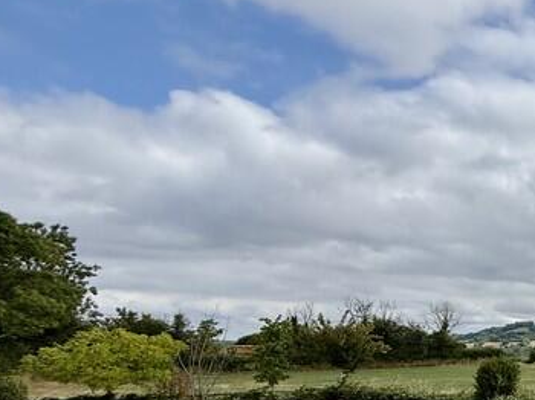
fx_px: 633
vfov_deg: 33.5
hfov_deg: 30.4
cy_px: 348
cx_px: 766
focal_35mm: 41
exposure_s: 1/3663
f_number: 2.2
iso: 50
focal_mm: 2.22
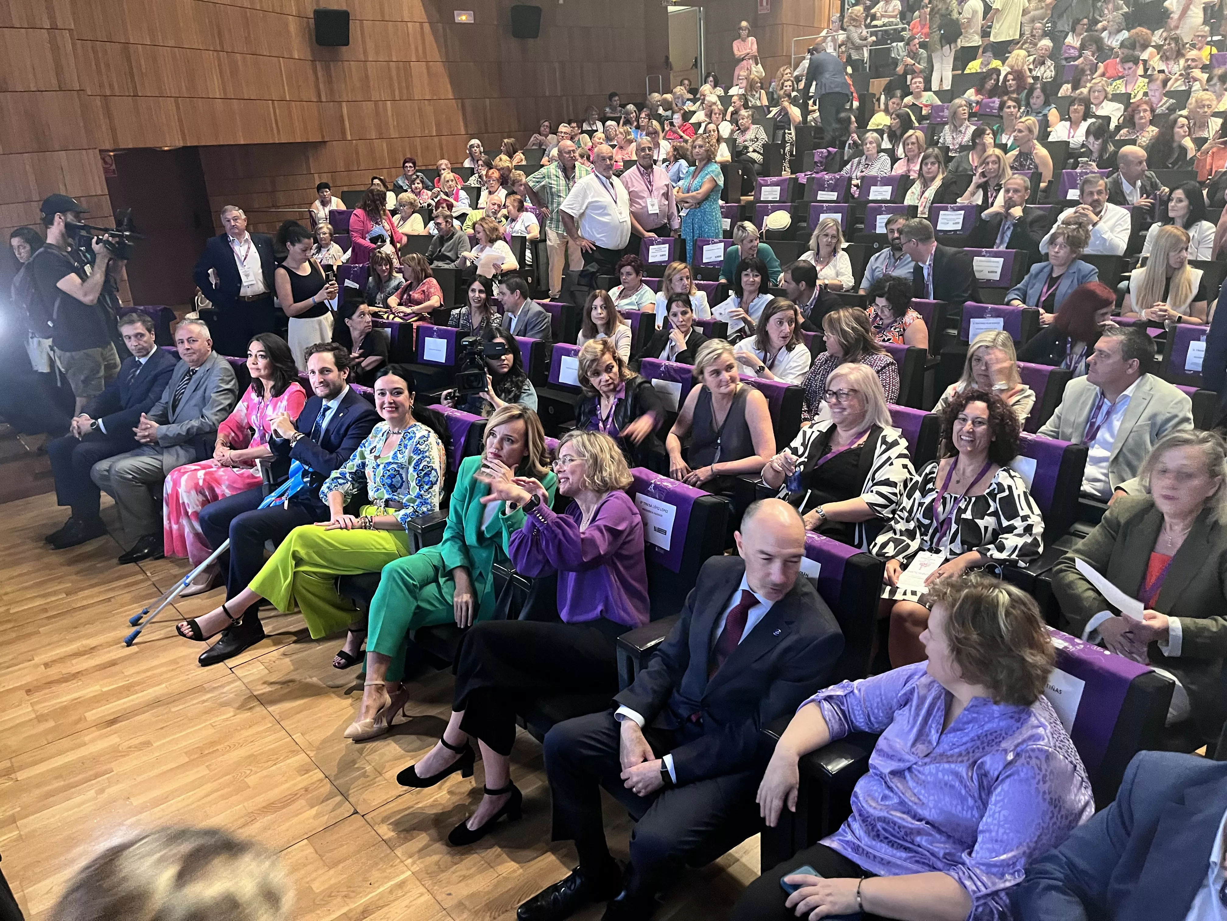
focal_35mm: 26
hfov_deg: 67.3
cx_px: 614
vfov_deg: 53.1
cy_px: 460
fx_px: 922
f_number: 1.6
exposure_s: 1/25
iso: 500
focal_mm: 5.1
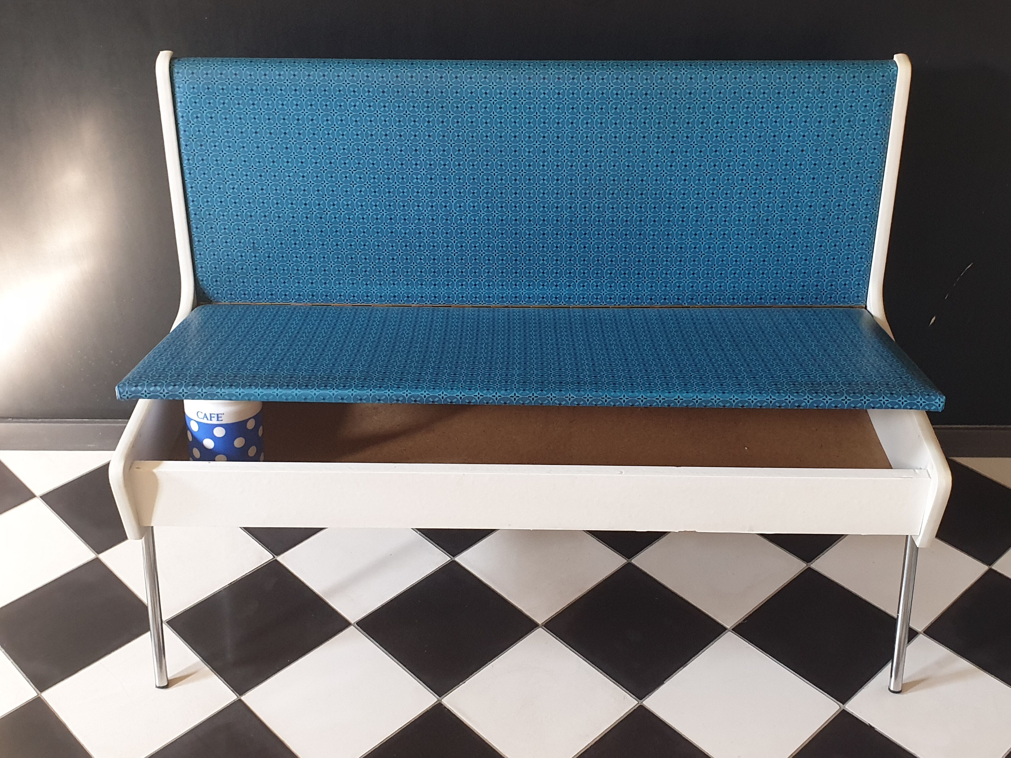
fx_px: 759
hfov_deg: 67.3
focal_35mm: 26
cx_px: 506
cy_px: 379
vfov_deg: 53.1
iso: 320
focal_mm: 4.3
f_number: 2.4
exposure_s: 1/25
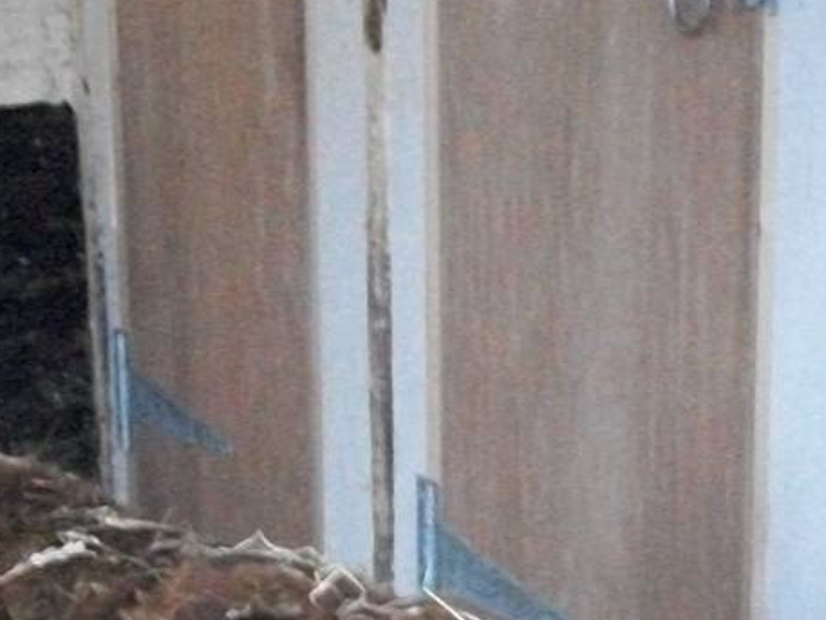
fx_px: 3342
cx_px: 611
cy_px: 913
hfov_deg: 14.0
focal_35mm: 140
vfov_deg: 10.3
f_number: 3.2
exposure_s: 1/40
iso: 800
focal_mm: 7.1
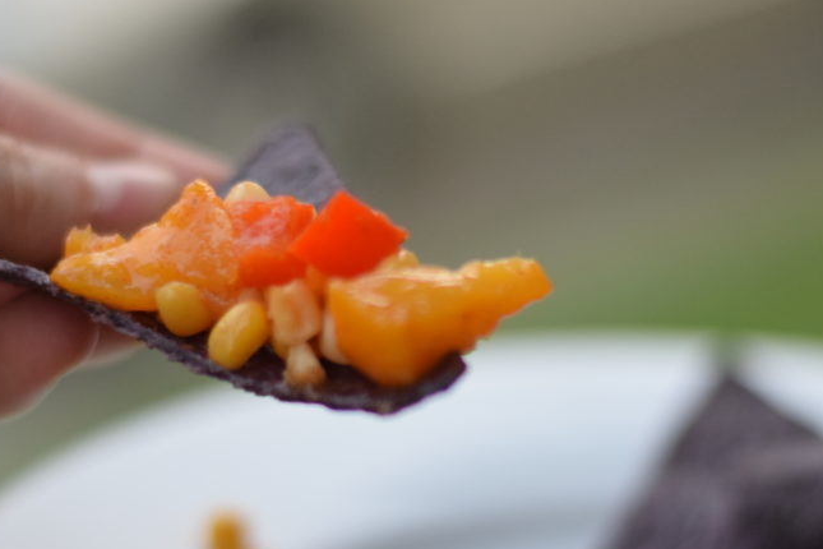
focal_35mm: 119
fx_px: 2720
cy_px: 431
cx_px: 434
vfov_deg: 11.5
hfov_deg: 17.2
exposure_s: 1/250
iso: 800
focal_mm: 50
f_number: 1.8
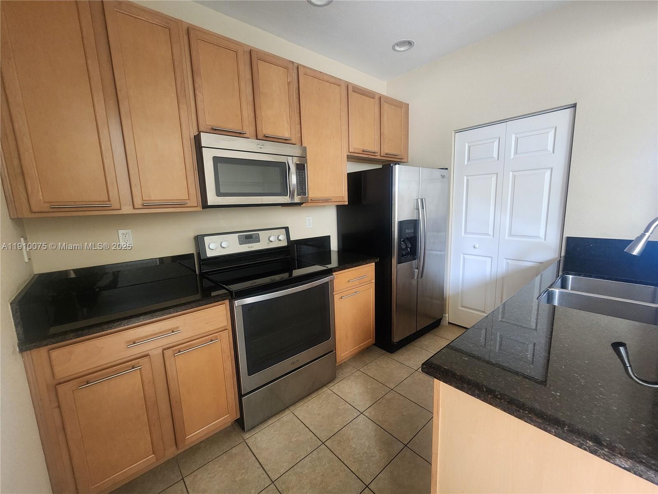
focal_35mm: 13
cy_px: 247
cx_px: 329
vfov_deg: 89.9
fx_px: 247
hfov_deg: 106.2
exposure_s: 1/30
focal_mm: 2.2
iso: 500
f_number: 2.2
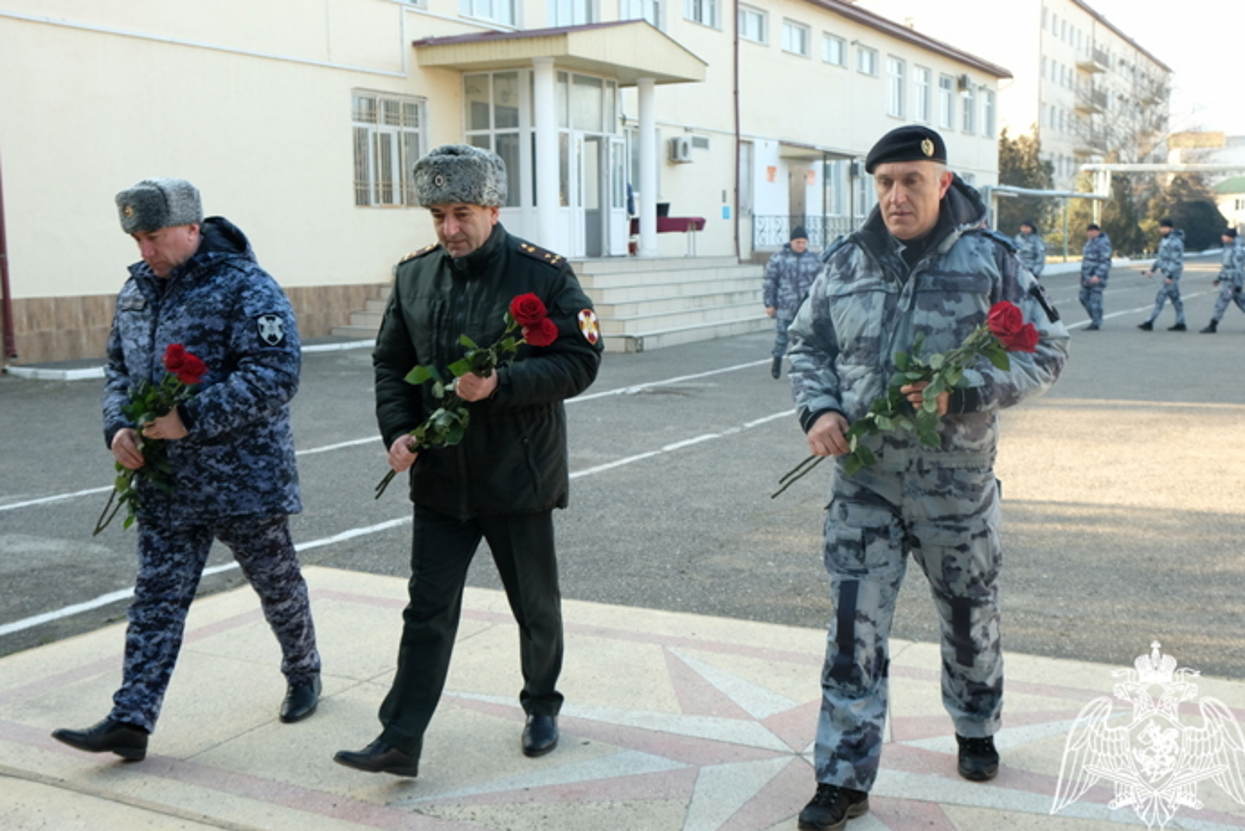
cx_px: 605
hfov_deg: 49.5
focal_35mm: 39
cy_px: 408
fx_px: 1349
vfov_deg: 34.2
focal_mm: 24.3
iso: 800
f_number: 5.6
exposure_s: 1/280
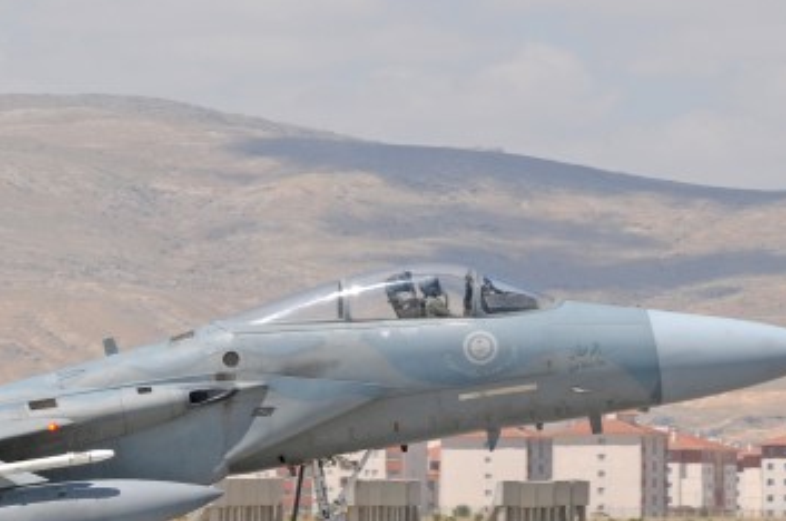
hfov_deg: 5.5
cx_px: -4
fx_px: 8151
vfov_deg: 3.7
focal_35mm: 374
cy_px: 438
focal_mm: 110
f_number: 8
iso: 400
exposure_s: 1/1600
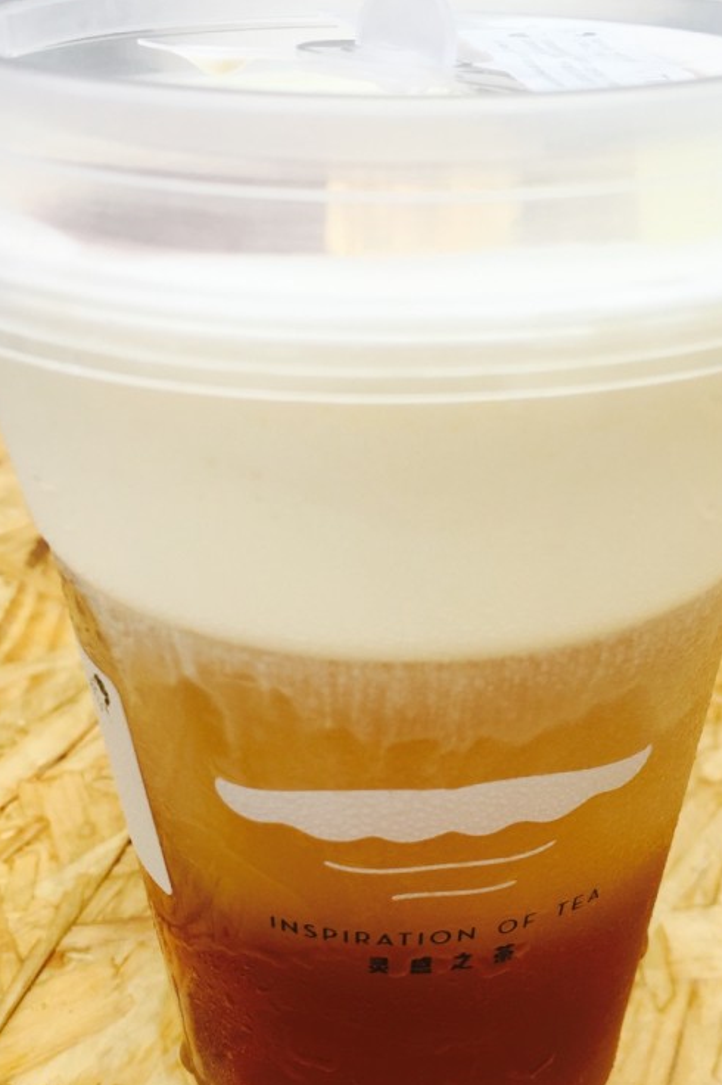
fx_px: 1234
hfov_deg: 32.5
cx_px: 421
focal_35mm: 41
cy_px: 652
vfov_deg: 47.2
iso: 32
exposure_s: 1/370
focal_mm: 4.15
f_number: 2.2
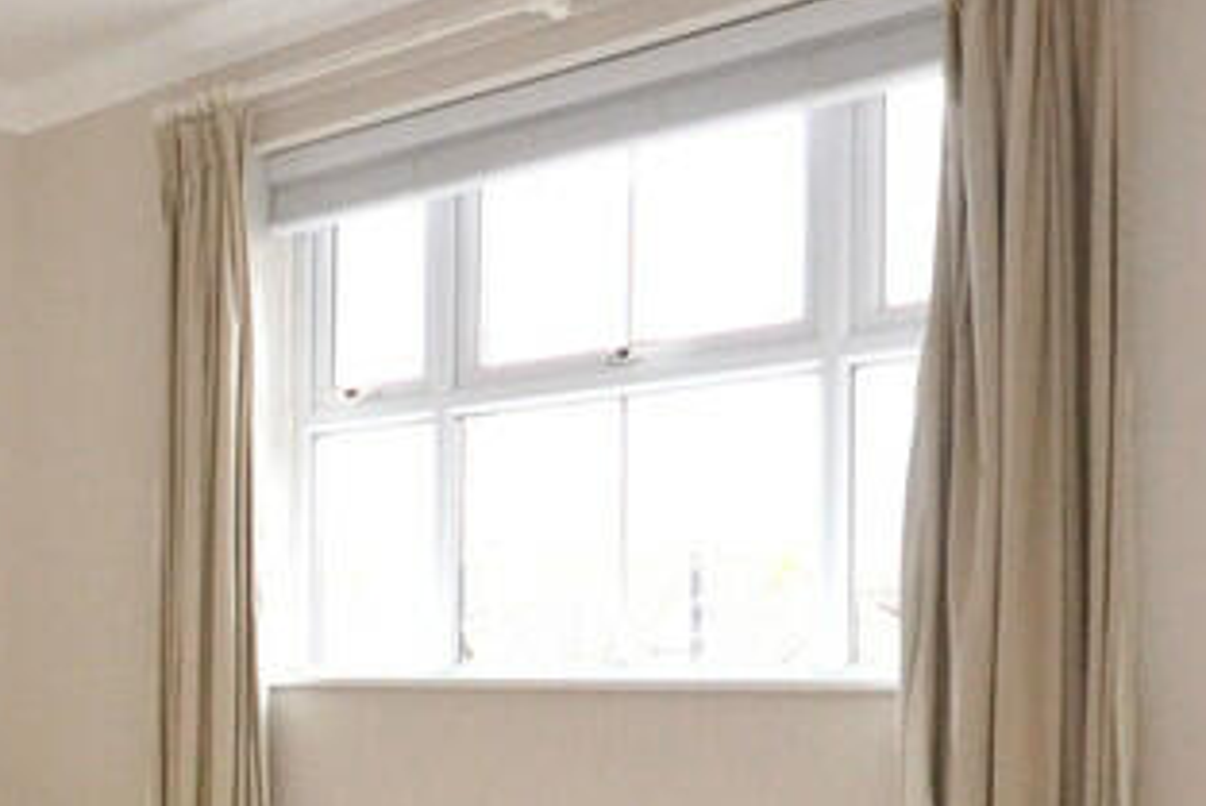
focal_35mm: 49
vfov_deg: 27.0
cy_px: 654
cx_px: -50
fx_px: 1642
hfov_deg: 35.7
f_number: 4
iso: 2000
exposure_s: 1/60
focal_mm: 10
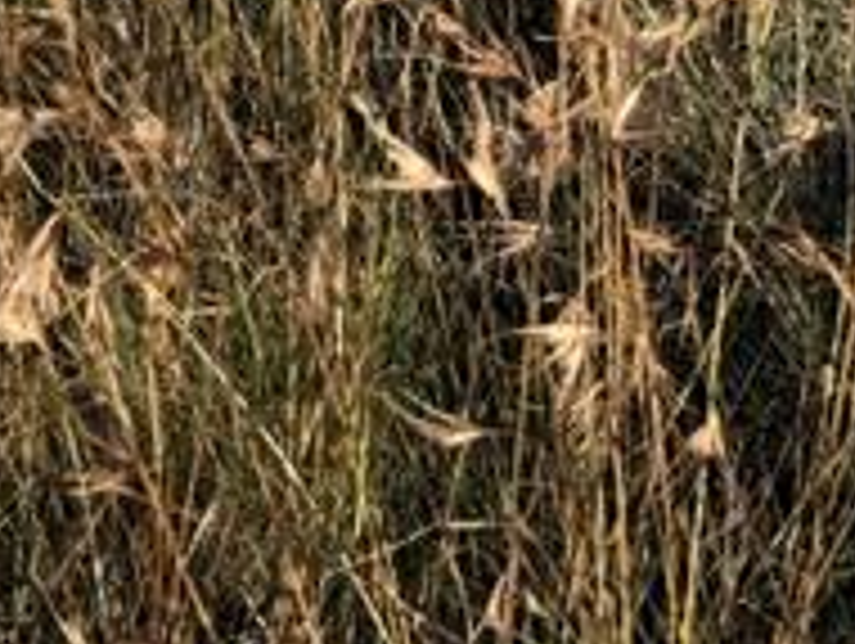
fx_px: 2498
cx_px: -238
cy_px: -590
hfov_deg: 18.2
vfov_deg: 13.0
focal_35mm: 101
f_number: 1.78
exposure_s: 1/3425
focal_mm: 6.76
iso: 80
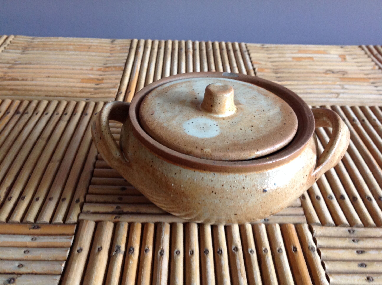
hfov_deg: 52.7
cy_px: 142
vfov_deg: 40.6
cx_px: 191
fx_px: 386
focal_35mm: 35
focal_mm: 4.28
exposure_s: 1/15
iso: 125
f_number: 2.4
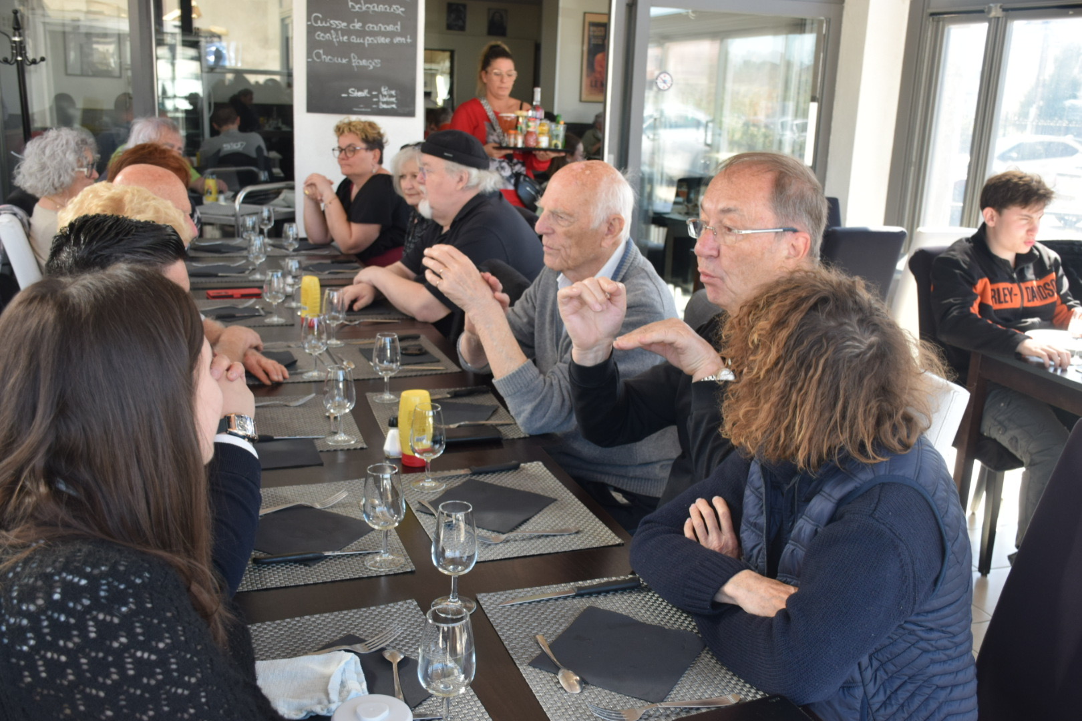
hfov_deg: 53.1
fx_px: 1082
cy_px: 360
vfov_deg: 36.9
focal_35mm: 36
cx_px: 541
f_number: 5.6
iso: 400
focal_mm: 24
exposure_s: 1/125
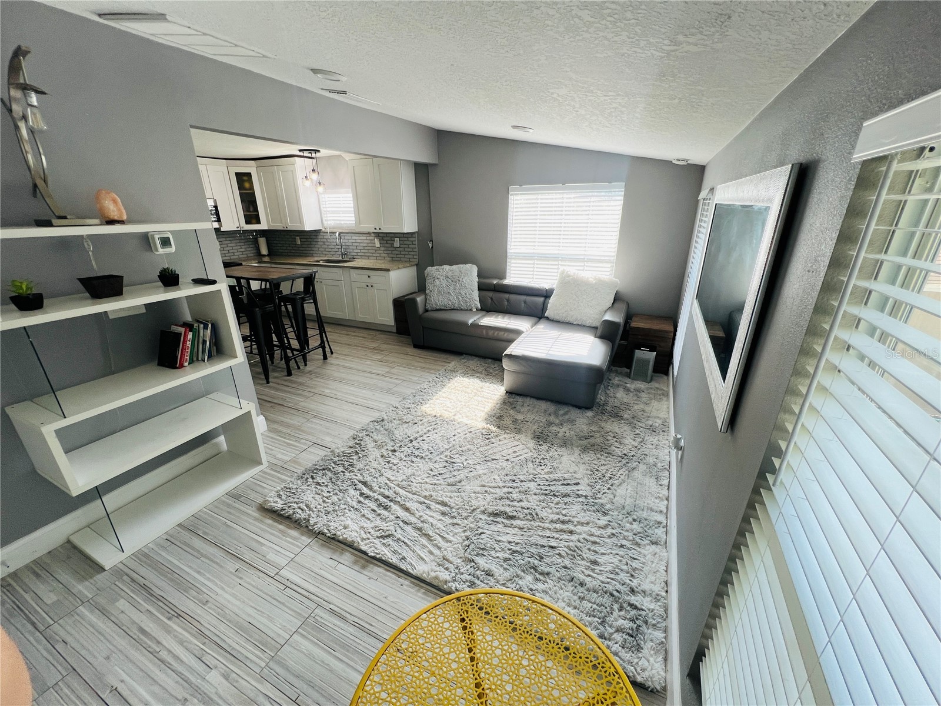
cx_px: 470
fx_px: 353
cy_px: 353
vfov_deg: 89.9
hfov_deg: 106.2
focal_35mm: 13
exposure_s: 1/120
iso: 64
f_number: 1.8
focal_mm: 1.57
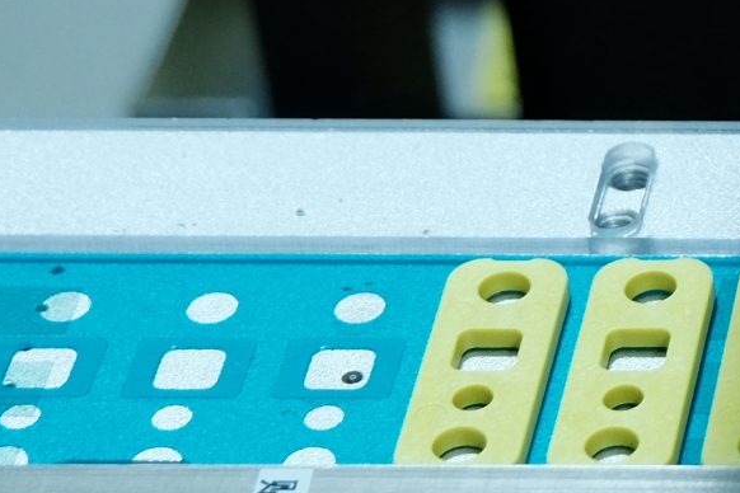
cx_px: 1612
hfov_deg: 8.5
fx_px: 4625
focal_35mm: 225
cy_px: 36
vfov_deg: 6.1
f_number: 3.6
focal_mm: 27.9
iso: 800
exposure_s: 1/60
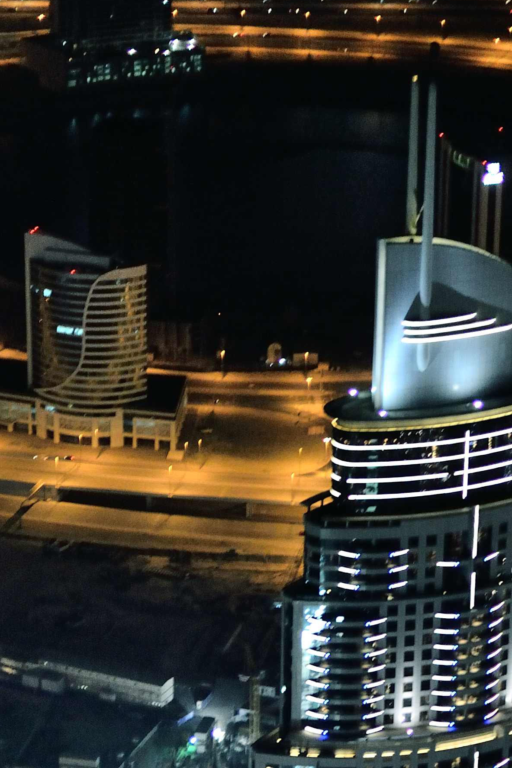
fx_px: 2908
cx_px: 90
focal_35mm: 136
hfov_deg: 10.0
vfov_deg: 14.5
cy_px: 942
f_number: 1.8
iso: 800
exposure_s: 1/40
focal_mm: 35
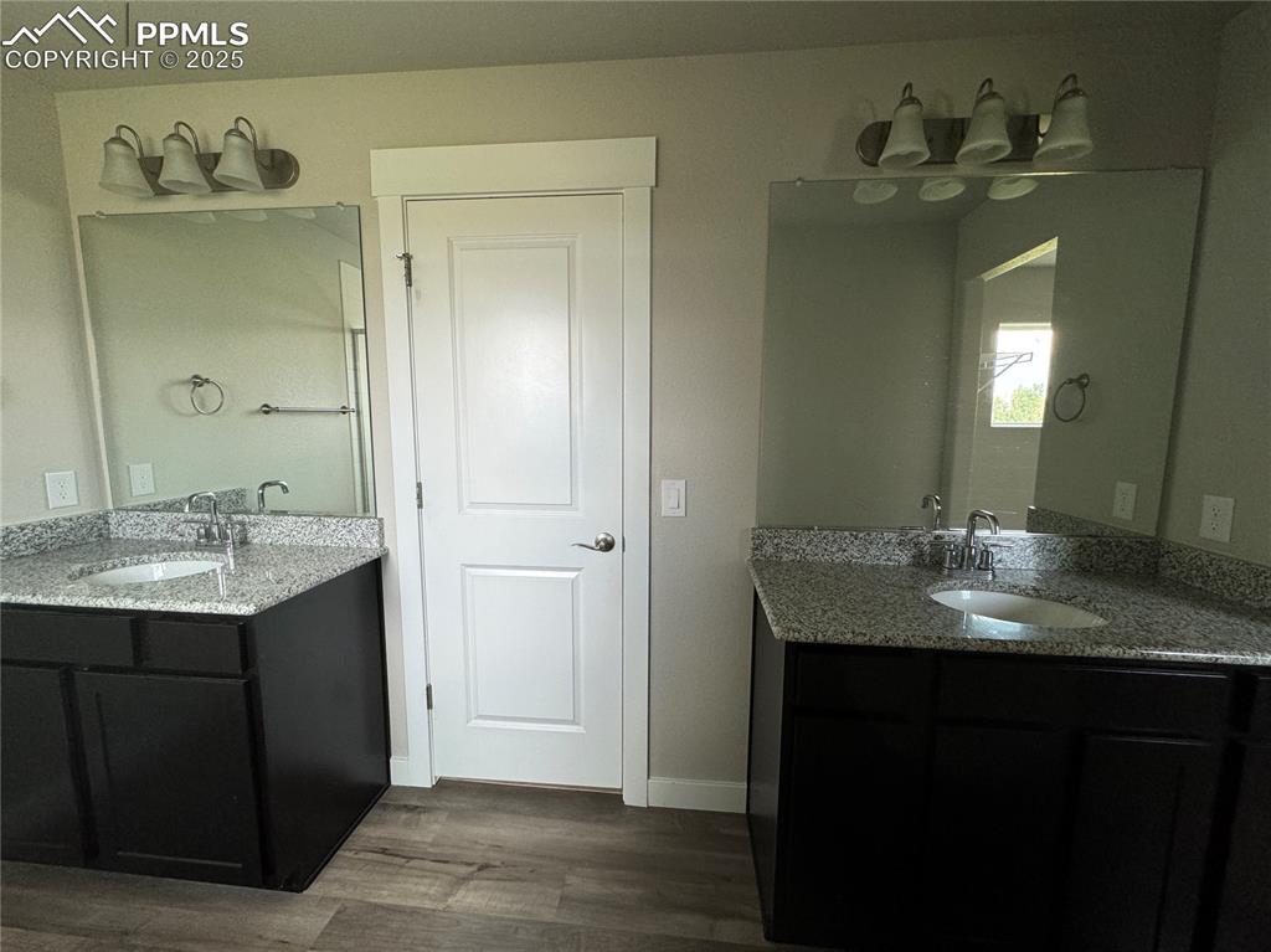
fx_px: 514
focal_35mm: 14
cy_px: 476
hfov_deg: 102.1
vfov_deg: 85.6
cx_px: 636
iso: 160
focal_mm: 2.22
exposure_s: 1/99
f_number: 2.2
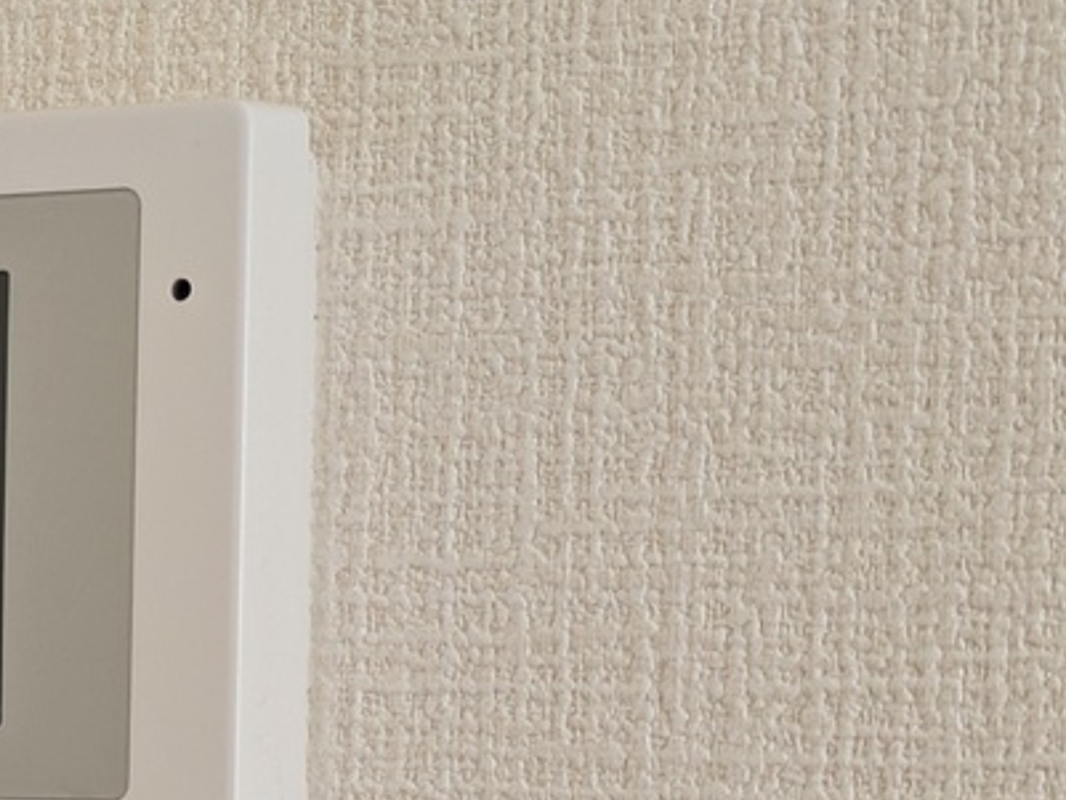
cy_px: 832
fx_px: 3758
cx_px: -205
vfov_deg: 12.0
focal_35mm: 122
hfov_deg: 15.6
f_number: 1.89
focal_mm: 5.43
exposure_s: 1/120
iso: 66
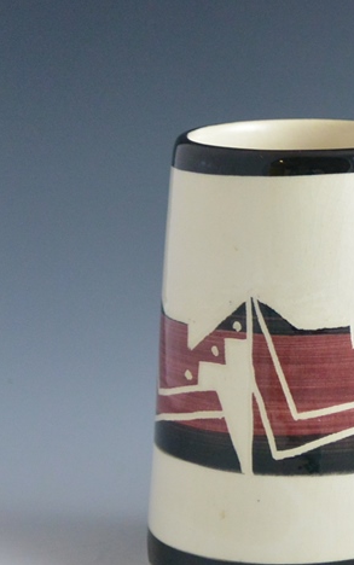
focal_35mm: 98
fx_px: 1511
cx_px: 578
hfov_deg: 12.5
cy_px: 374
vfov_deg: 21.1
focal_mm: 16.9
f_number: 4.5
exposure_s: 1/60
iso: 800
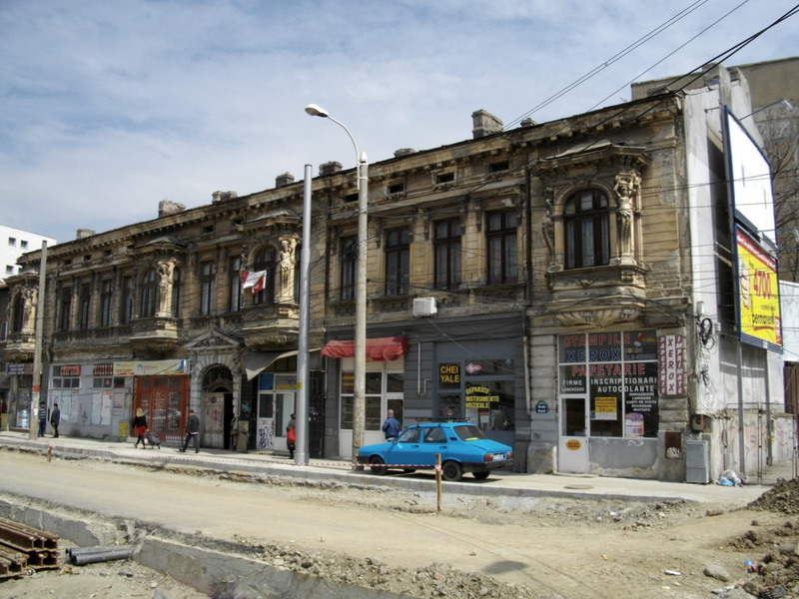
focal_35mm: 32
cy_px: 300
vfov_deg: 44.2
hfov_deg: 56.8
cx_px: 400
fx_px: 739
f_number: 5.5
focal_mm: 5.7
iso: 100
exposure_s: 1/500
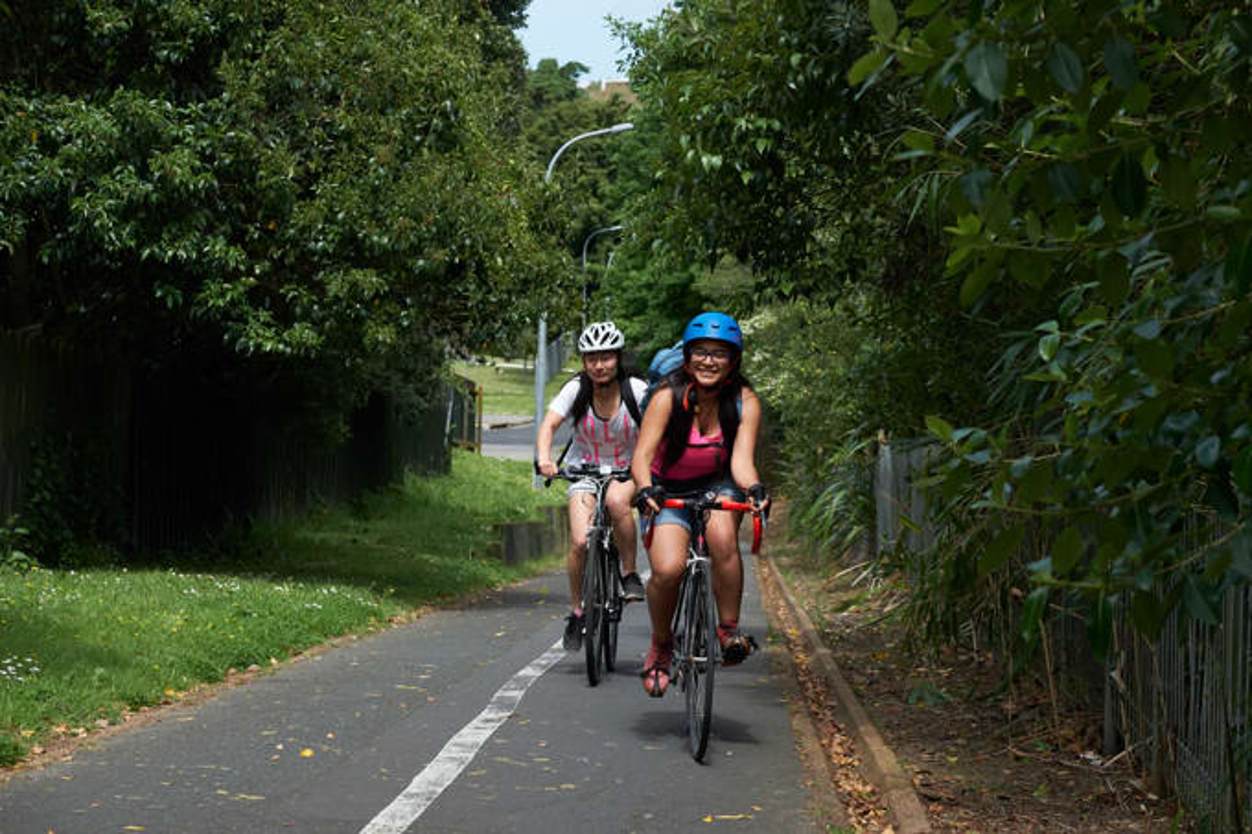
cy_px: 417
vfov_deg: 18.2
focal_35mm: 75
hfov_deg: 27.0
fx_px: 2608
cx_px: 626
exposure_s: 1/1800
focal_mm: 50
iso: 800
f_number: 5.6
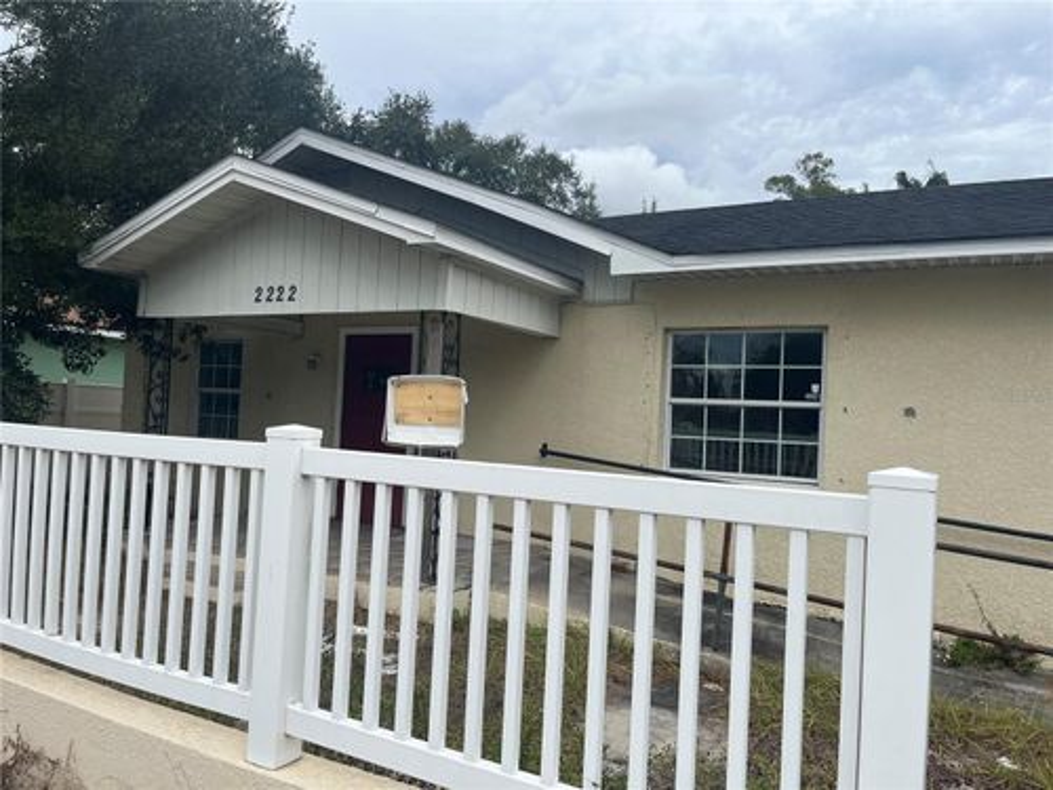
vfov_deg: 53.1
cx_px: 526
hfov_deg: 67.3
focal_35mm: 26
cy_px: 395
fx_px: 791
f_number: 1.6
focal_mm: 5.1
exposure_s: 1/2825
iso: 50
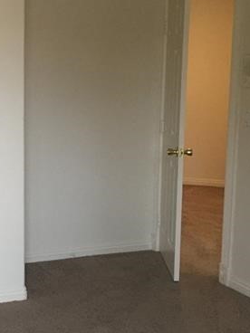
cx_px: -7
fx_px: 607
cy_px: 156
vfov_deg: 30.7
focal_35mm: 63
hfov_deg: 22.3
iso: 125
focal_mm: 4.15
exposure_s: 1/30
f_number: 2.2
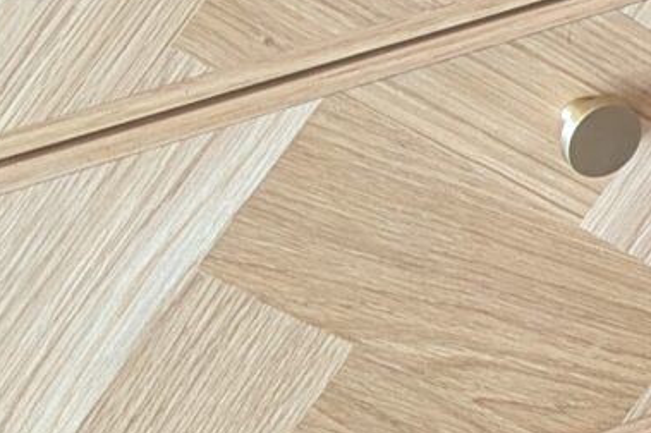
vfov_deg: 8.0
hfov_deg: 11.7
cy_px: -182
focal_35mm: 169
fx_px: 3053
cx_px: 953
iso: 82
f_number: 1.85
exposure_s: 1/24
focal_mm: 6.81
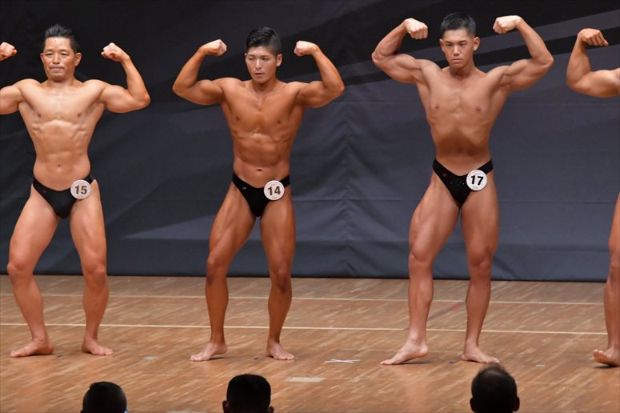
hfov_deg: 7.6
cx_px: 310
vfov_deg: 5.1
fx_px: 4648
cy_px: 206
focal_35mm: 270
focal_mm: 180
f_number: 5.6
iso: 6400
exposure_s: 1/400
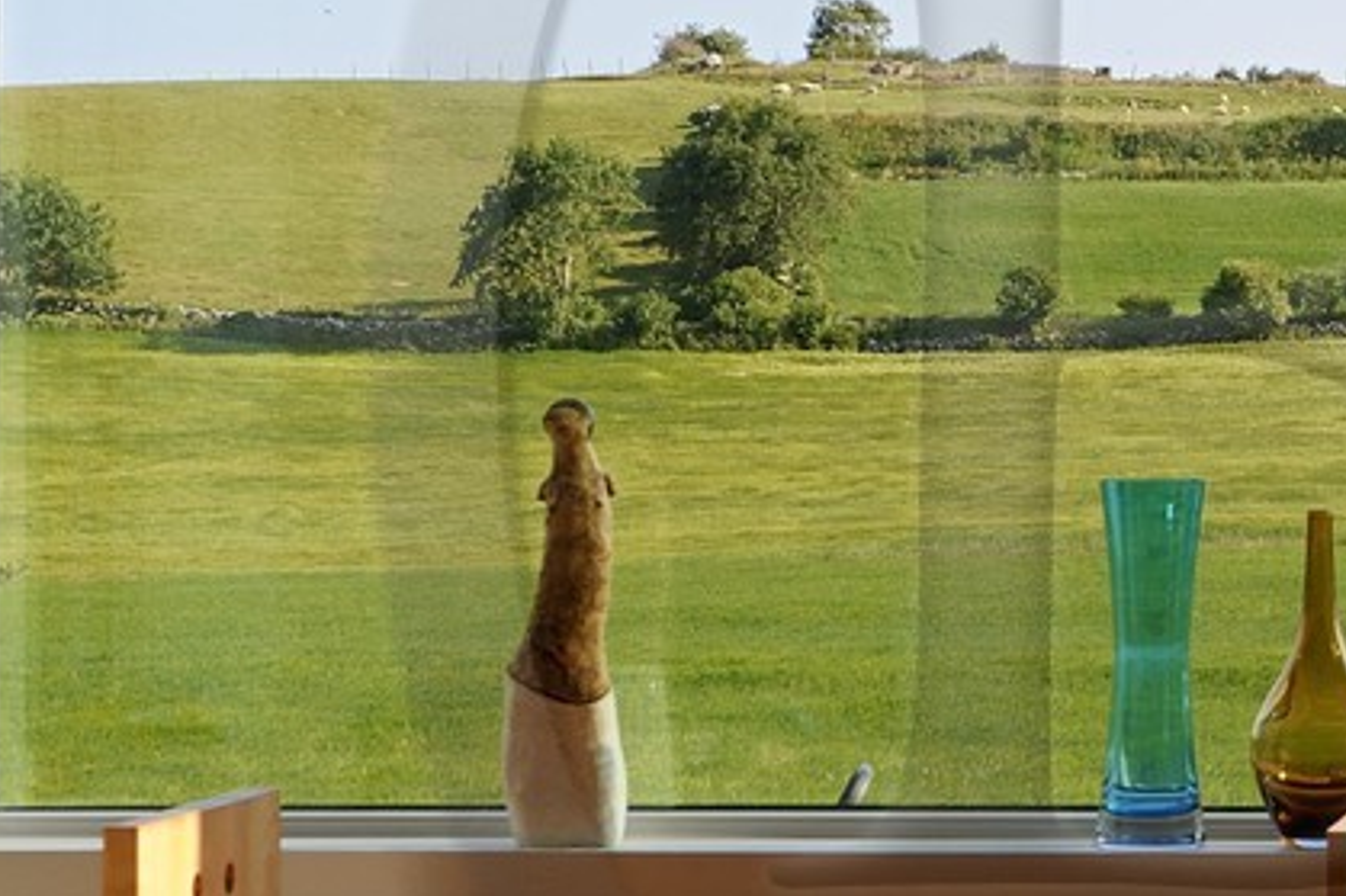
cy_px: 363
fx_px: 5419
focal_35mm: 145
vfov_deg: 9.5
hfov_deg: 13.7
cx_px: 1677
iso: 200
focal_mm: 38
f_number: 11
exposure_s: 1/100
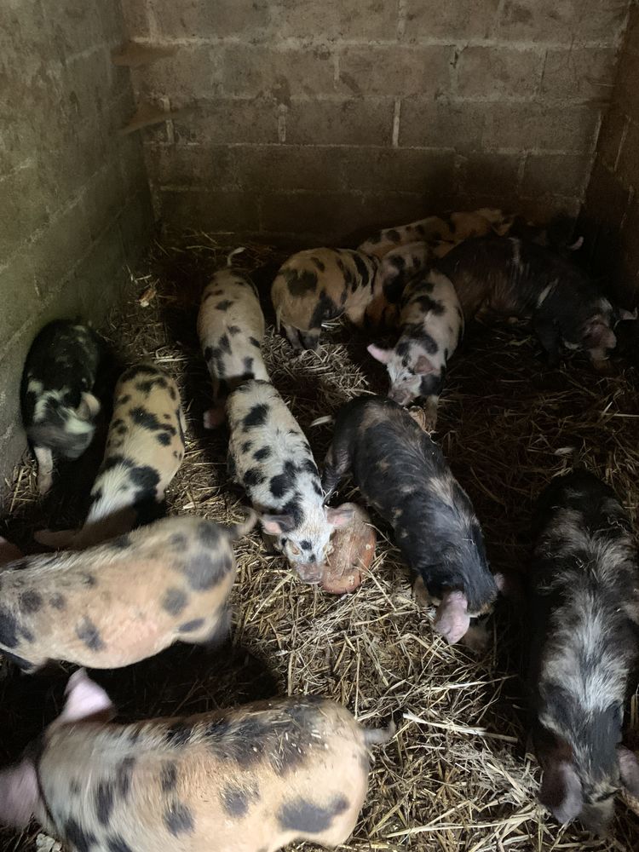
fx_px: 640
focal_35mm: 26
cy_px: 426
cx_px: 320
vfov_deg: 67.3
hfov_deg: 53.1
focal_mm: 4.25
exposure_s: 1/24
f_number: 1.8
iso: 640
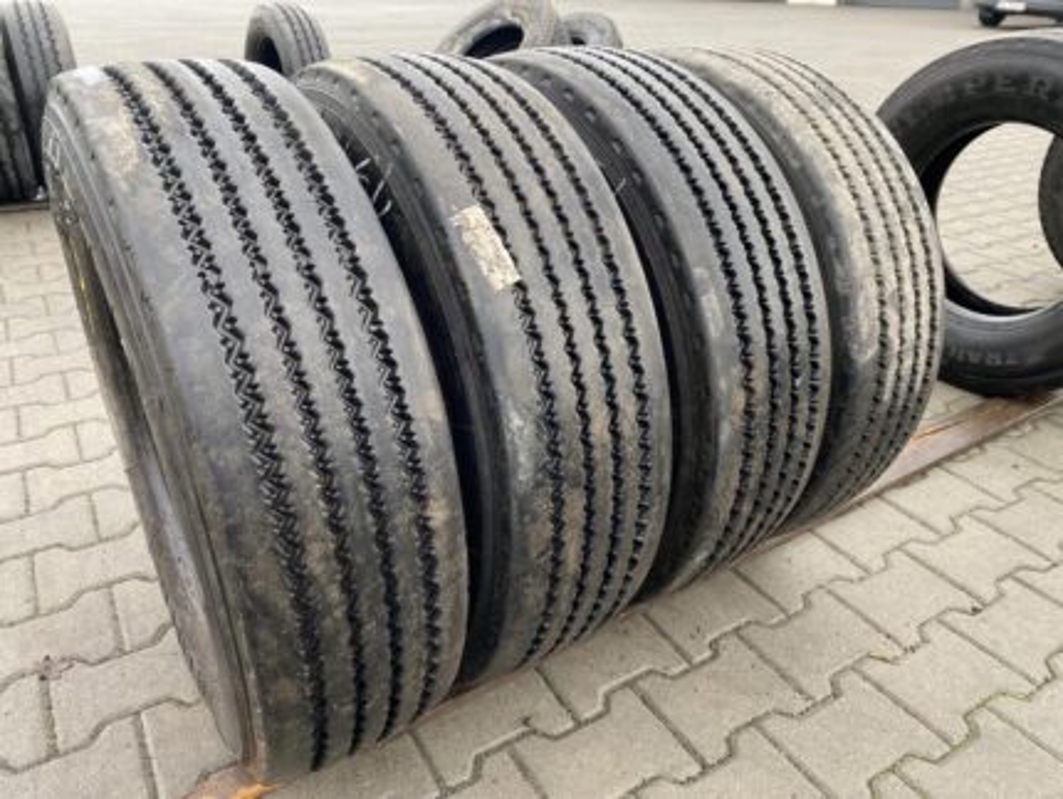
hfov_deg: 67.3
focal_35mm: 26
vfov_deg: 53.1
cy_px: 400
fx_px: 799
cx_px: 532
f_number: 1.8
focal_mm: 4.25
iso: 80
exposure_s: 1/121
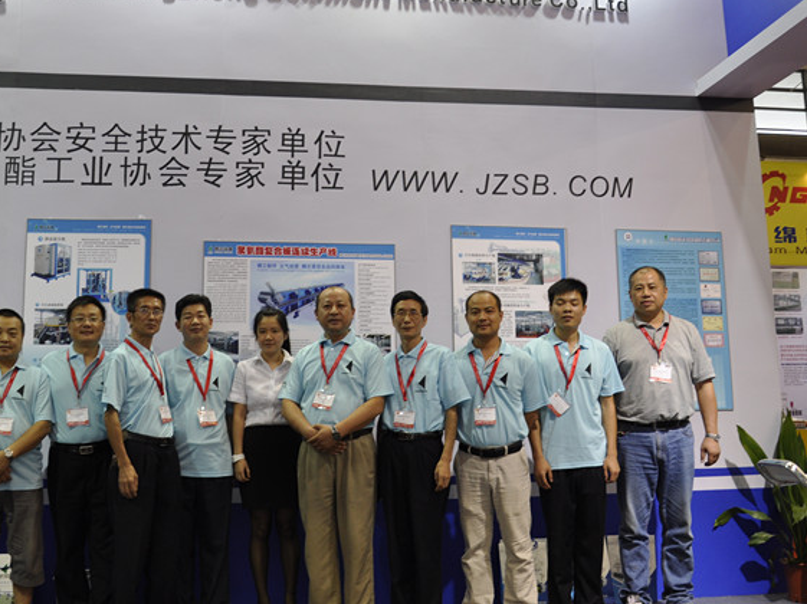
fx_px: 862
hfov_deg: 50.1
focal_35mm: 37
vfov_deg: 38.5
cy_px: 250
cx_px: 358
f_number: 4
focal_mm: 18
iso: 400
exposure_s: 1/60
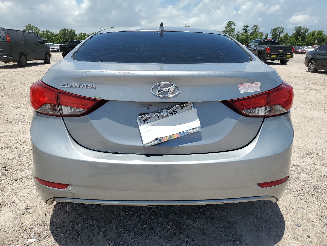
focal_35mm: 26
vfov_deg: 53.1
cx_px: 164
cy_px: 123
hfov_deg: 67.3
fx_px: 246
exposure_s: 1/5000
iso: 50
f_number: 1.5
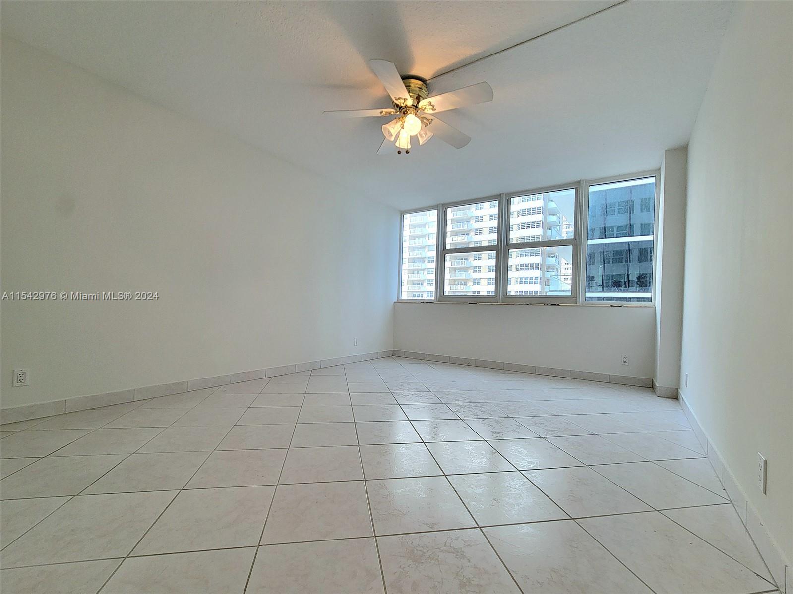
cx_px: 396
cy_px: 297
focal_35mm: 13
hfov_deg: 106.2
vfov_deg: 89.9
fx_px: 298
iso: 80
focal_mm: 2.2
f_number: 2.2
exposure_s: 1/120
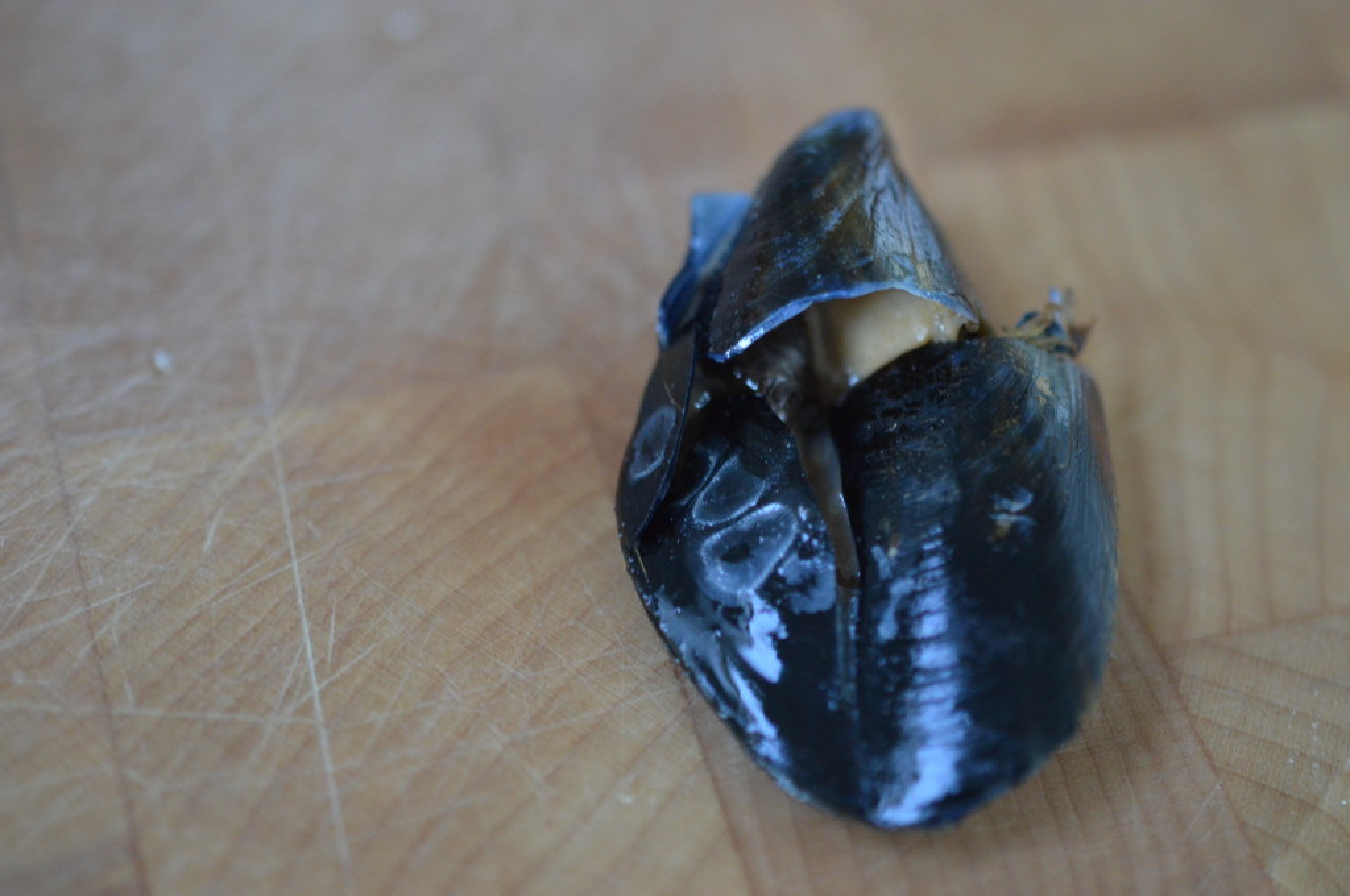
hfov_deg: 33.4
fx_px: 2247
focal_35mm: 60
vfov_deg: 22.6
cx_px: 675
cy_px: 448
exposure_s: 1/60
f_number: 3.2
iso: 1600
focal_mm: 40
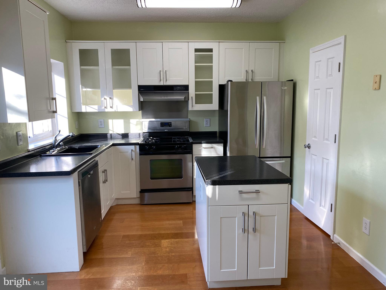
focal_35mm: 26
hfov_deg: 67.3
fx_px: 290
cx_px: 193
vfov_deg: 53.1
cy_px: 145
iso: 80
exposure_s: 1/120
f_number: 1.8
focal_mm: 4.25
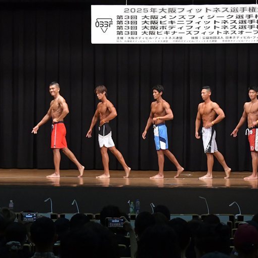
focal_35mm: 120
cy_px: 130
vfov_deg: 14.5
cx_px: 175
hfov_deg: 14.5
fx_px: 1012
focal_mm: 62
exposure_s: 1/400
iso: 6400
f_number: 5.6
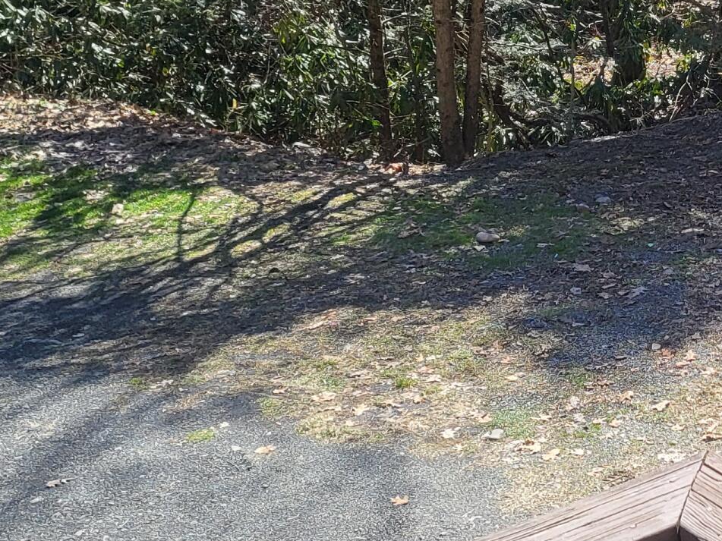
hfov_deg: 21.7
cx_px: 920
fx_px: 1710
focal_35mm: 82
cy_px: 58
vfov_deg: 17.7
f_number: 1.8
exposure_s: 1/850
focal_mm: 4.25
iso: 50
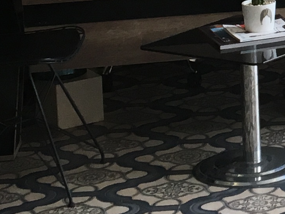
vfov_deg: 9.0
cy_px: -124
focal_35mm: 161
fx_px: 1326
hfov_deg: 11.6
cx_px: 474
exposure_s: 1/33
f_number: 2.2
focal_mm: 4.15
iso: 25
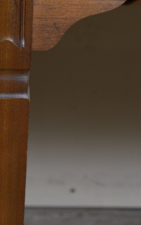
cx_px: 28
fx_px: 860
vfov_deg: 14.9
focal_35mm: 140
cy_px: 101
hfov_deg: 9.4
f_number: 6.3
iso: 400
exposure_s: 1/100
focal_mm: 55
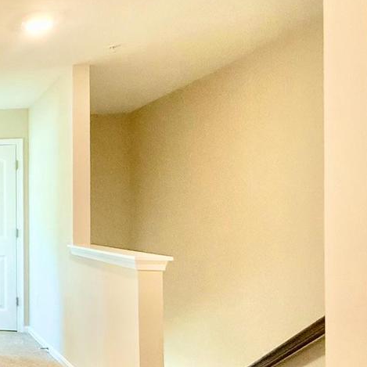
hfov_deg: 28.7
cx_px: -178
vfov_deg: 43.5
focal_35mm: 38
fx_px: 456
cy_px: 227
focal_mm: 2.22
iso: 320
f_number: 2.2
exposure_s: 1/120
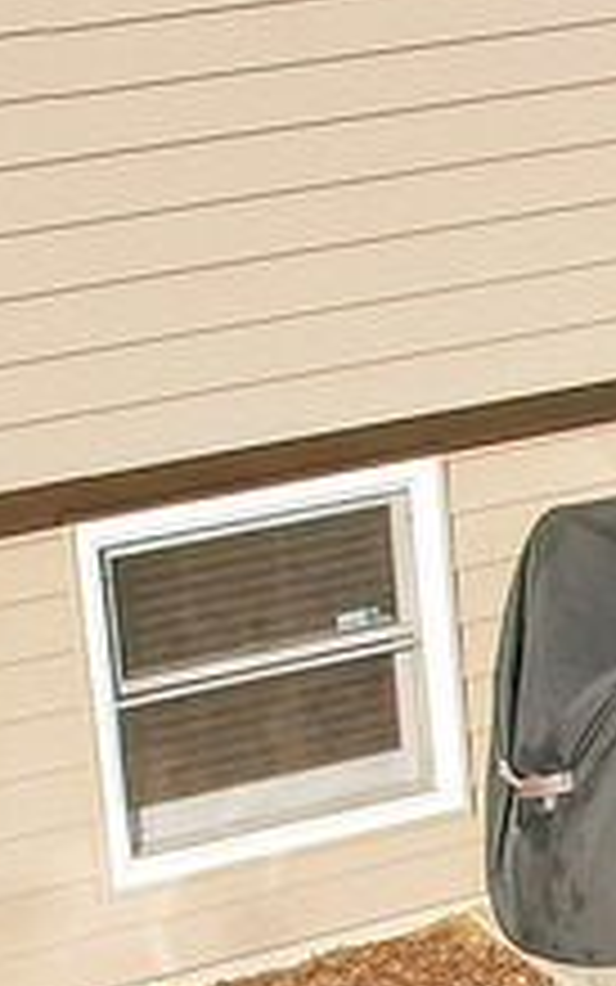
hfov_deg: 7.5
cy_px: 923
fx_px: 4456
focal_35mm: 166
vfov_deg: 12.5
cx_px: 1358
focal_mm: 8.38
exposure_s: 1/400
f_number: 2.8
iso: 100
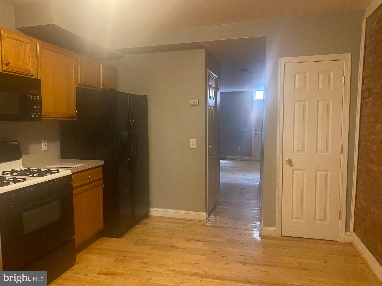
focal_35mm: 26
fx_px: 287
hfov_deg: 67.3
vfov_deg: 53.1
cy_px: 143
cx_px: 191
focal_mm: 4.25
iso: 500
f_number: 1.8
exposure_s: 1/50
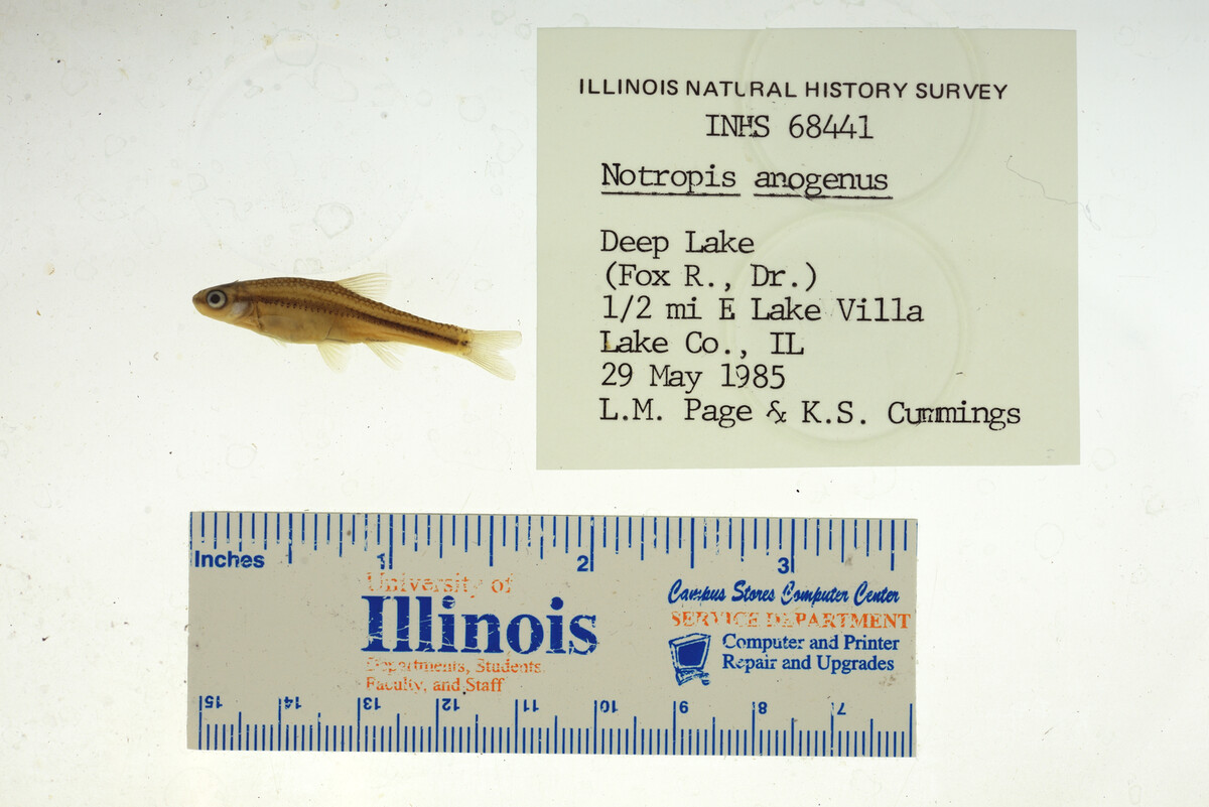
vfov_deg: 22.6
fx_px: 2016
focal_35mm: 60
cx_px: 604
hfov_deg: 33.4
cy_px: 404
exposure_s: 1/200
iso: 100
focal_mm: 60
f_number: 10
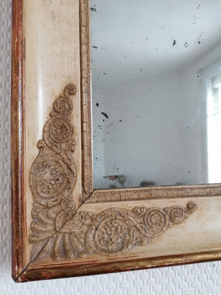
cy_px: 148
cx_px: 110
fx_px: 230
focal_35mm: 27
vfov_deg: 65.3
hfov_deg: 51.4
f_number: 1.8
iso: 250
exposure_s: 1/33.3
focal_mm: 4.75
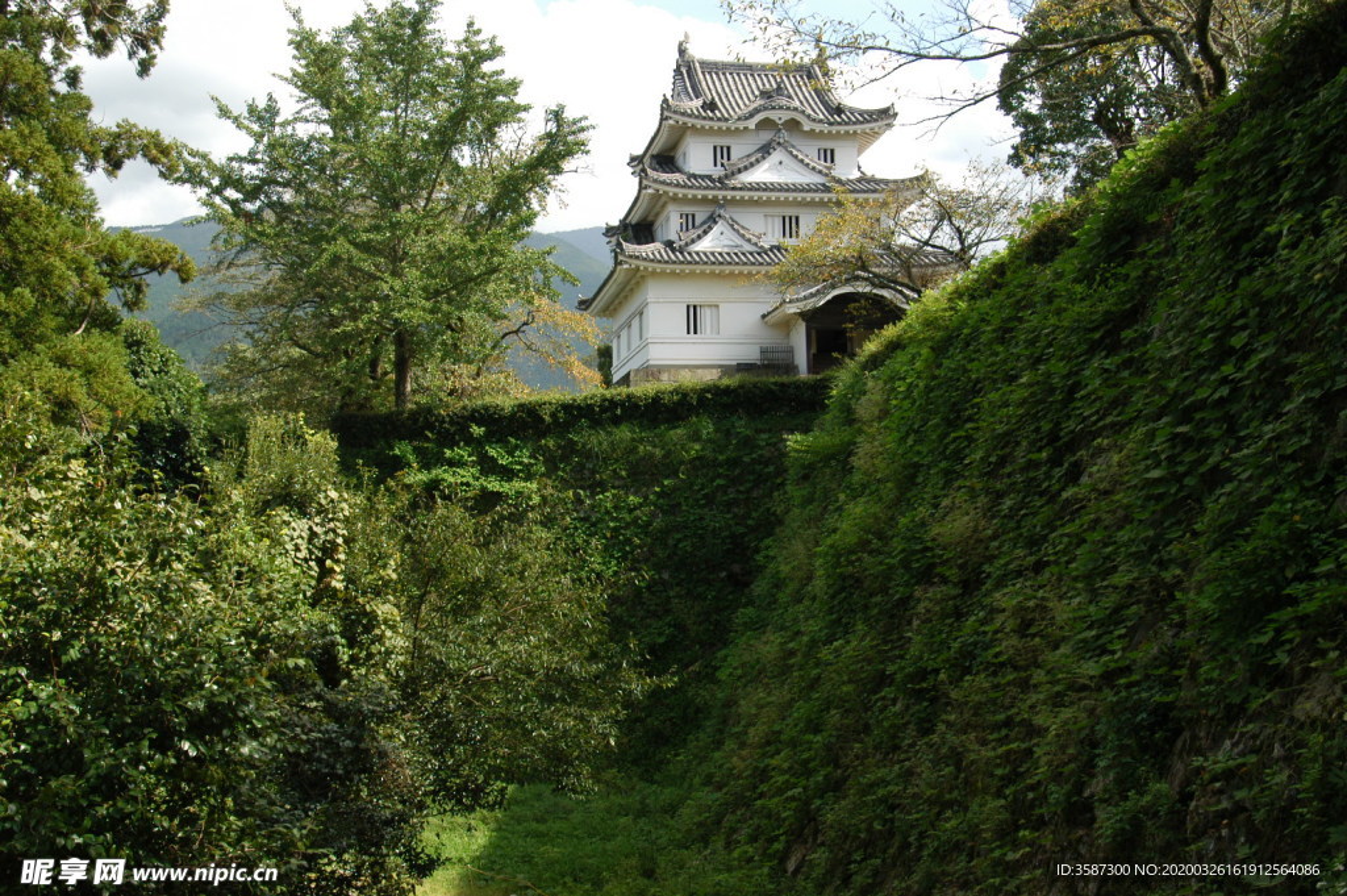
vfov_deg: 31.8
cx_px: 674
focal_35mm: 42
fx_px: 1570
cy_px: 448
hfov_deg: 46.4
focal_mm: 28
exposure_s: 1/200
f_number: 7.1
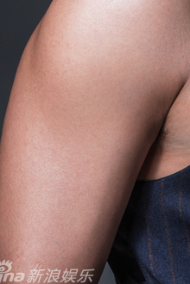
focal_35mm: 545
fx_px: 4314
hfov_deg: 2.5
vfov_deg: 3.8
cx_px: 242
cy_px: -97
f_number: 8
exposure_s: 1/125
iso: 50
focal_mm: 200
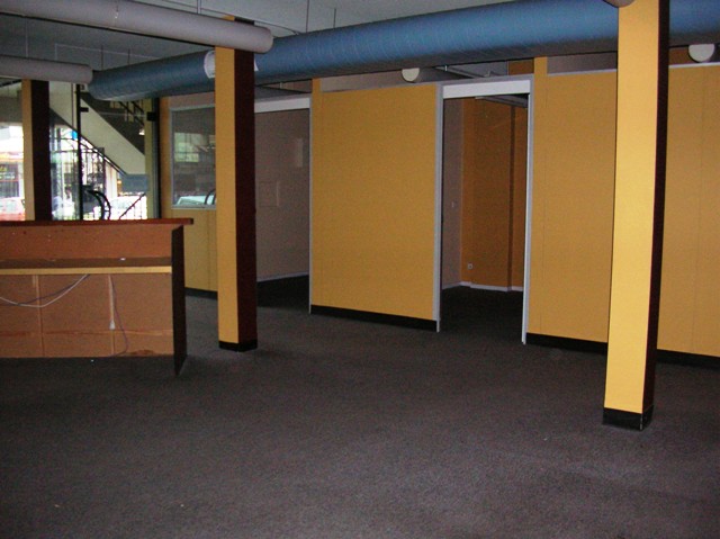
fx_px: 727
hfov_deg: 52.7
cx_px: 360
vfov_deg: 40.6
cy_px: 270
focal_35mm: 35
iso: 200
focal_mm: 5.8
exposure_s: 1/60.1
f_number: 2.8
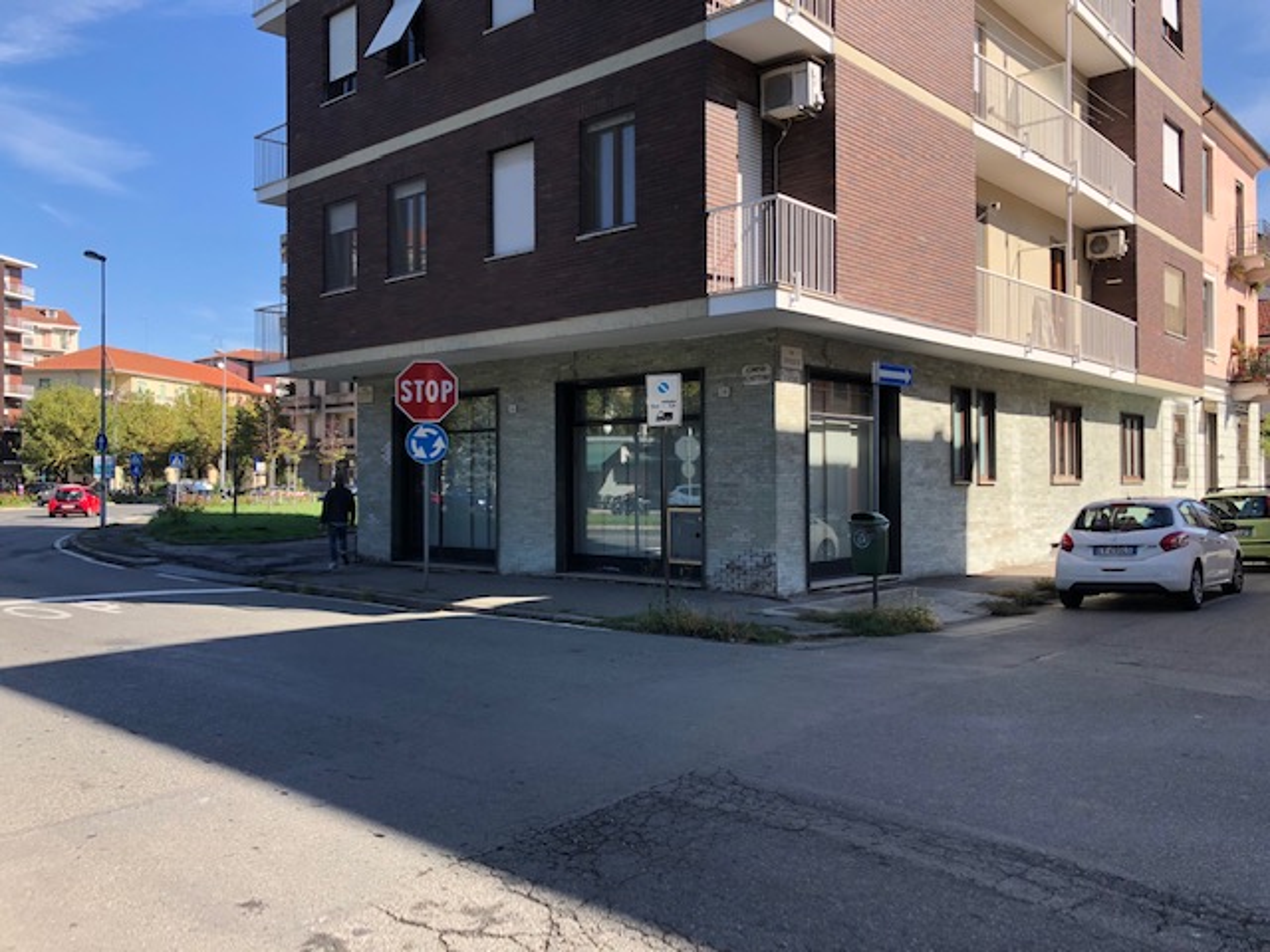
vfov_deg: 49.7
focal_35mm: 28
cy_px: 476
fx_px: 1027
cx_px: 635
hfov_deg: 63.4
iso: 20
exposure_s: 1/787
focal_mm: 3.99
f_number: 1.8
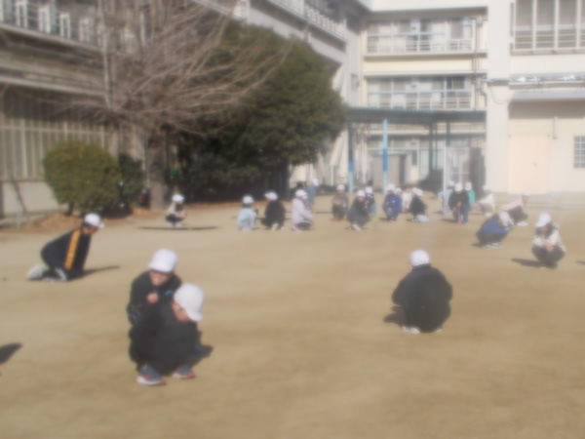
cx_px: 292
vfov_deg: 48.2
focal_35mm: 29
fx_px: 490
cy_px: 220
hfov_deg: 61.7
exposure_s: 1/1600
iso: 80
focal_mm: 4.1
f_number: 3.3
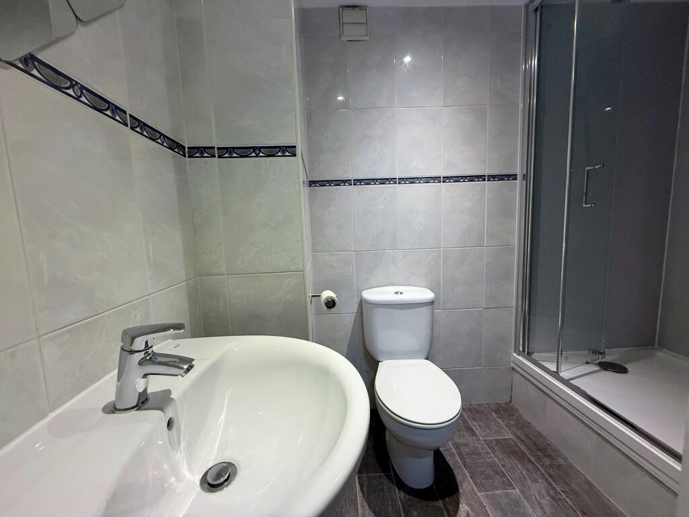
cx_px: 344
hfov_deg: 102.1
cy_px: 258
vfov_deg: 85.7
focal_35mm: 14
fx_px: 279
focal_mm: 2.22
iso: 320
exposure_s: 1/100
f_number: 2.2
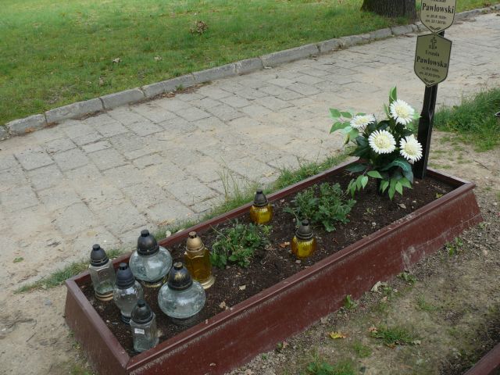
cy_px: 188
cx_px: 250
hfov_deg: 52.6
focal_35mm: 35
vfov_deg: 40.7
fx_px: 506
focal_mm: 7.4
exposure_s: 1/160
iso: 100
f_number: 4
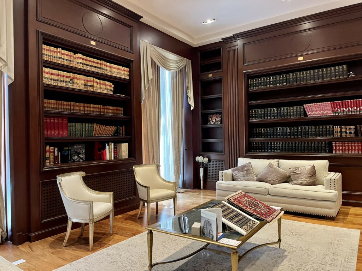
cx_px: 181
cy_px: 136
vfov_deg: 53.1
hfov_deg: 67.3
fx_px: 272
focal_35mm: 26
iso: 400
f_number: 1.6
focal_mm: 5.1
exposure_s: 1/40
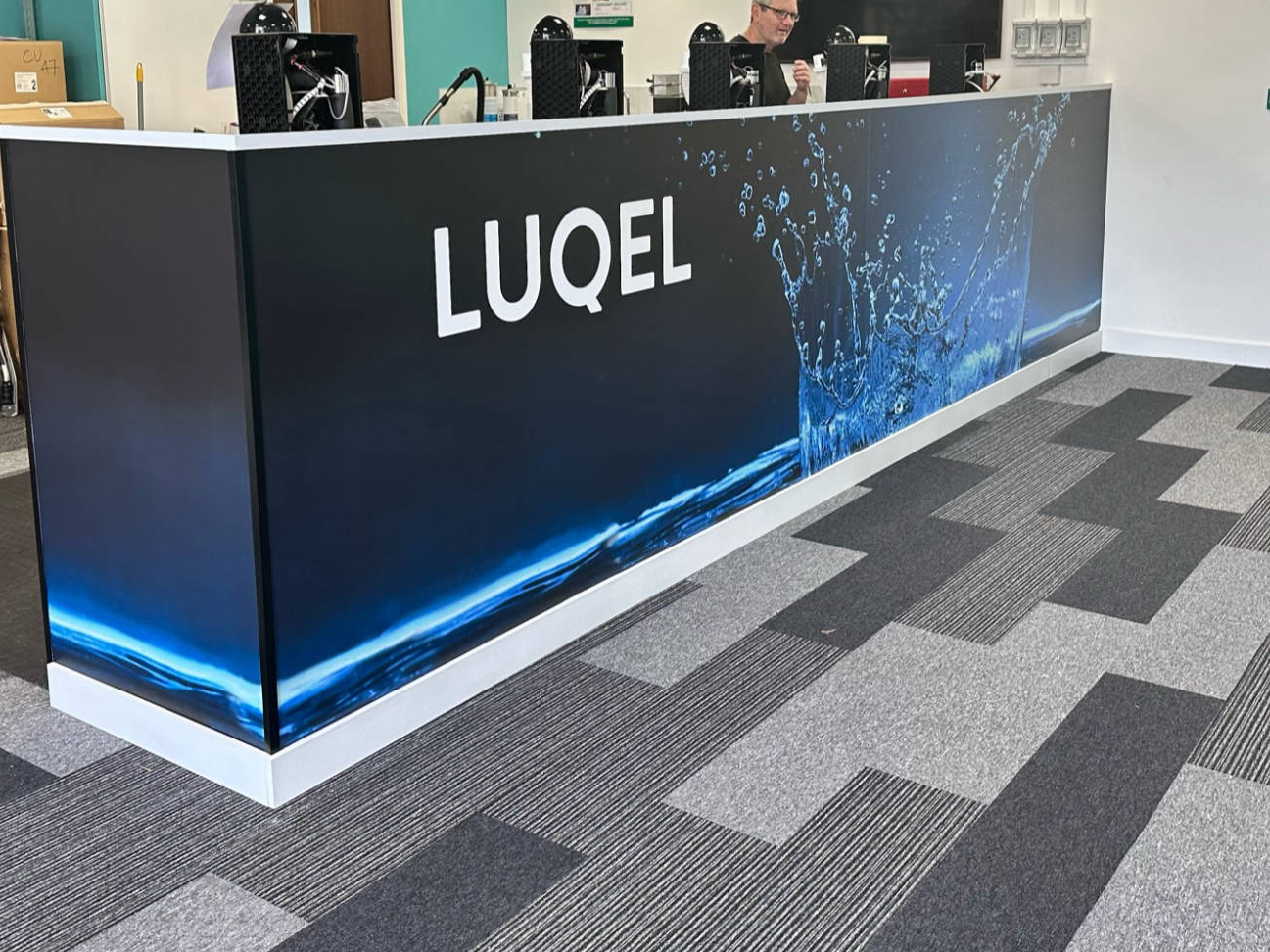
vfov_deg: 38.2
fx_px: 1357
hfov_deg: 50.2
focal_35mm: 37
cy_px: 323
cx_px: 640
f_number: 1.78
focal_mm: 6.86
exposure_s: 1/121
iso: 125
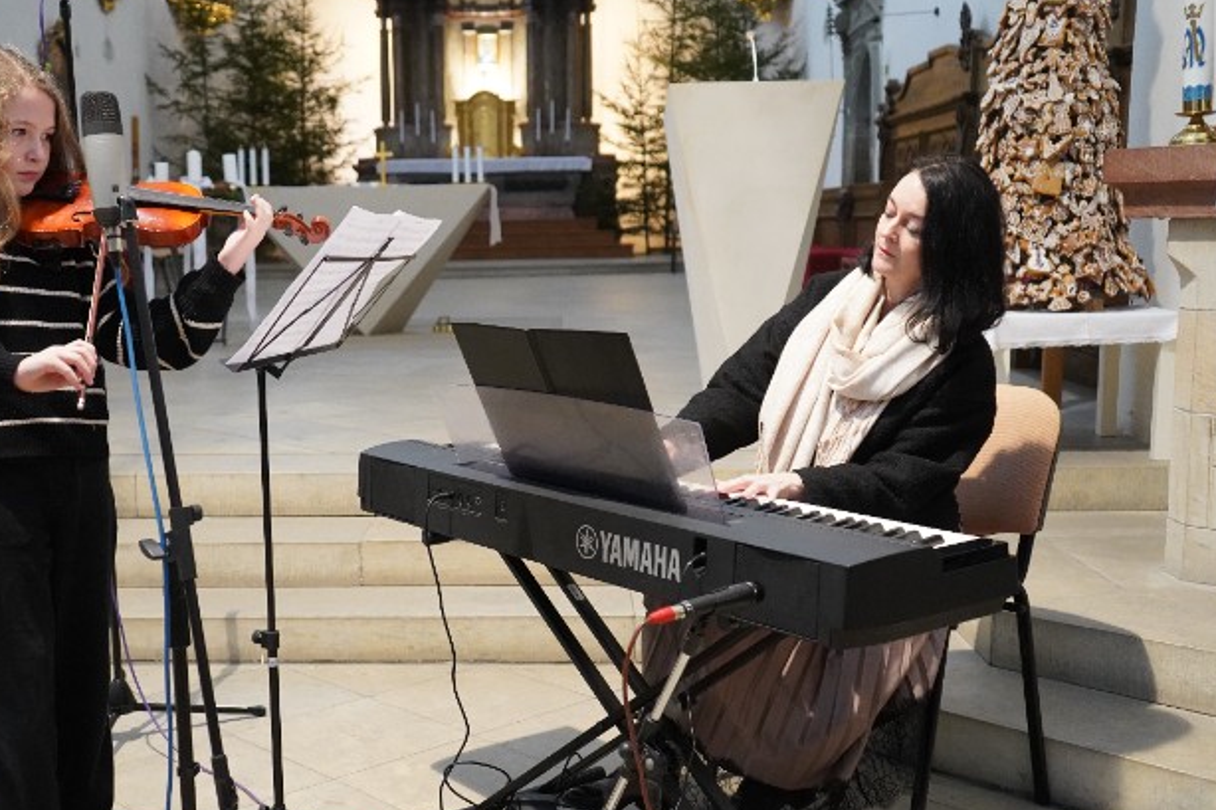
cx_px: 477
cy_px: 474
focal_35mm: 43
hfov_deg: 45.2
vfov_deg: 31.1
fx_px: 1452
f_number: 4
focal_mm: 33
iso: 8000
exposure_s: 1/100
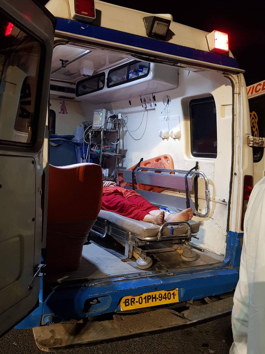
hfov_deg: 53.1
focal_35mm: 26
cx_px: 132
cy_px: 177
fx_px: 265
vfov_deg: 67.3
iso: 200
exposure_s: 1/10
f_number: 1.7
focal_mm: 4.3
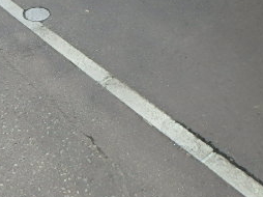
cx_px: 53
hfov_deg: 35.1
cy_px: -21
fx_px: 402
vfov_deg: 25.4
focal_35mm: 53
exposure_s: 1/500
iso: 125
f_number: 3.5
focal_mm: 3.7
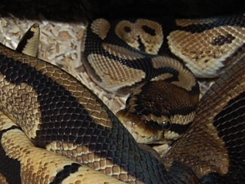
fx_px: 1295
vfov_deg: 8.1
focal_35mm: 183
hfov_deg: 10.7
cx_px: -19
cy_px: 149
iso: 400
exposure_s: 1/60
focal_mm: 32
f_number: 4.5
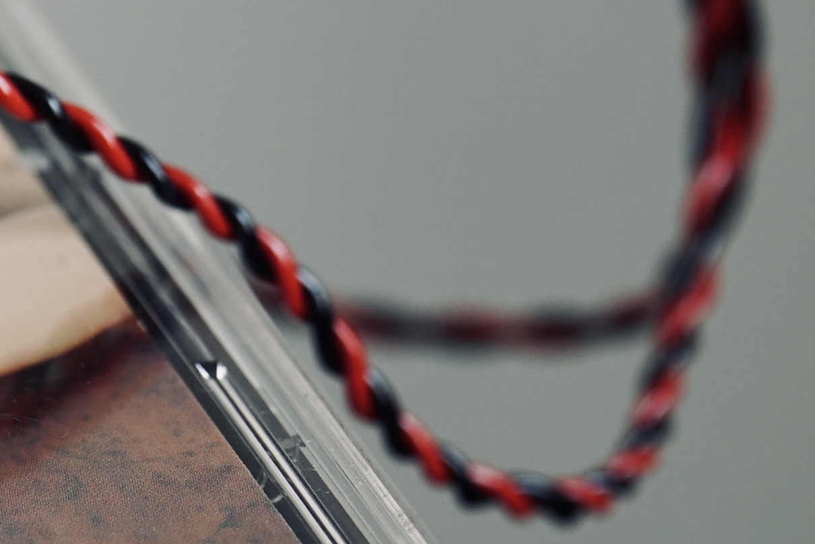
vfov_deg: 4.0
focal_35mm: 347
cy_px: 30
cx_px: -1013
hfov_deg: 5.8
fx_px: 7856
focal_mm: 70
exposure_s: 1/4
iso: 100
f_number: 5.6
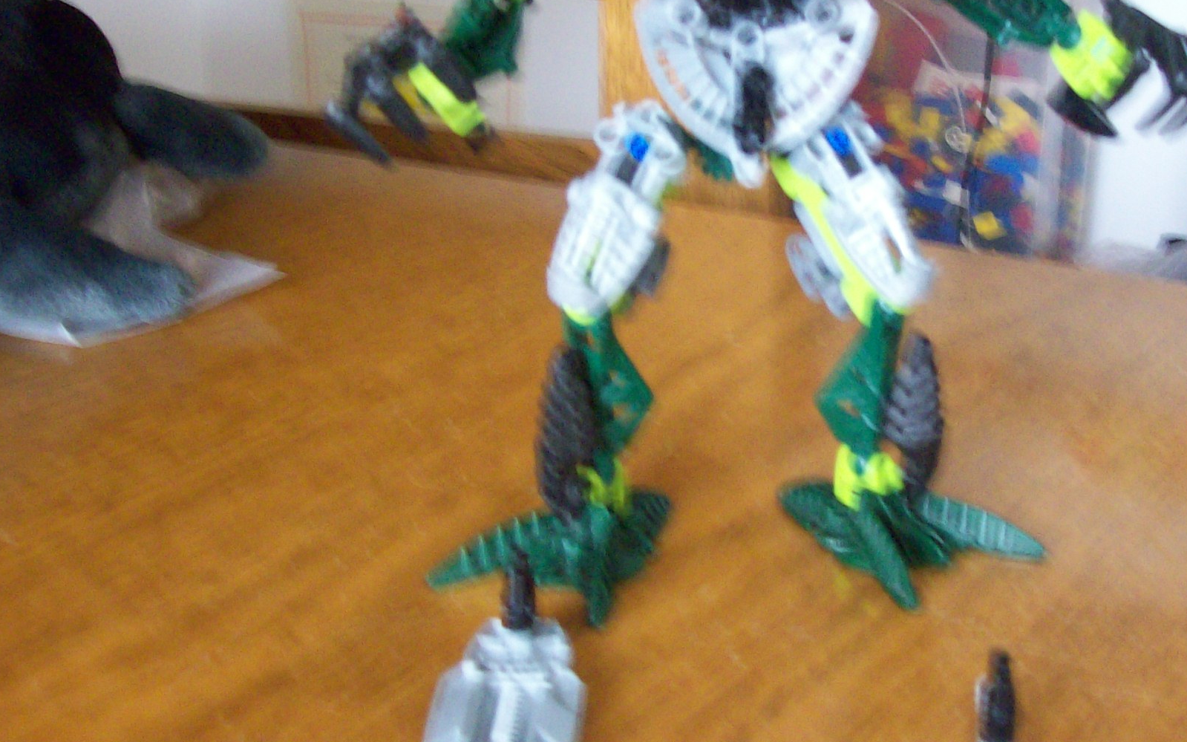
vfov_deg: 23.5
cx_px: 770
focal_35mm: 55
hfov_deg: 36.6
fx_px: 1779
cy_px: 325
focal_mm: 6
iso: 160
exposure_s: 1/8
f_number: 2.7
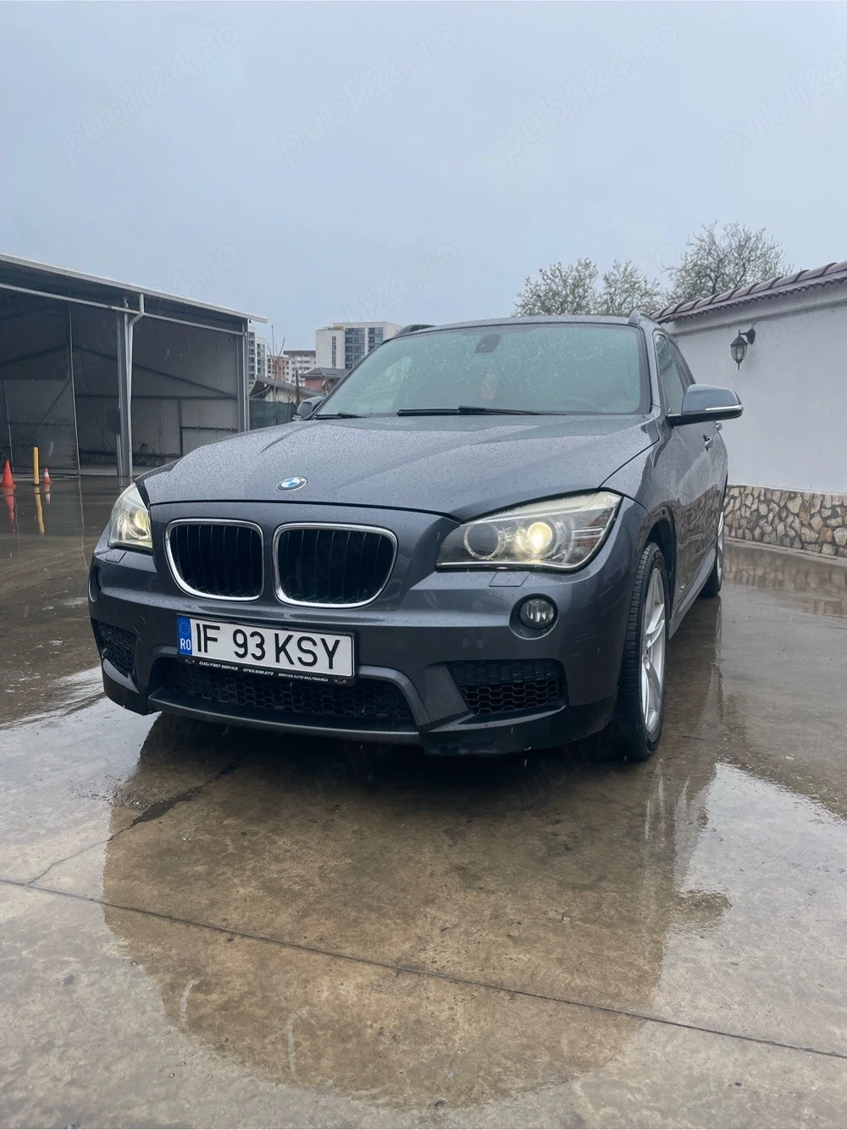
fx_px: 849
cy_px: 565
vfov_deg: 67.3
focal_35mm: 26
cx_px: 424
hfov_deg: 53.0
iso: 32
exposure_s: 1/647
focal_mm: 4.2
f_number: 1.6
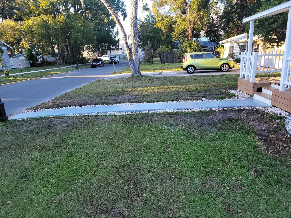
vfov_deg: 53.1
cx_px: 146
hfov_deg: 67.3
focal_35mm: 26
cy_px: 109
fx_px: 219
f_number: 1.8
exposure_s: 1/168
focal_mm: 5.4
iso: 40
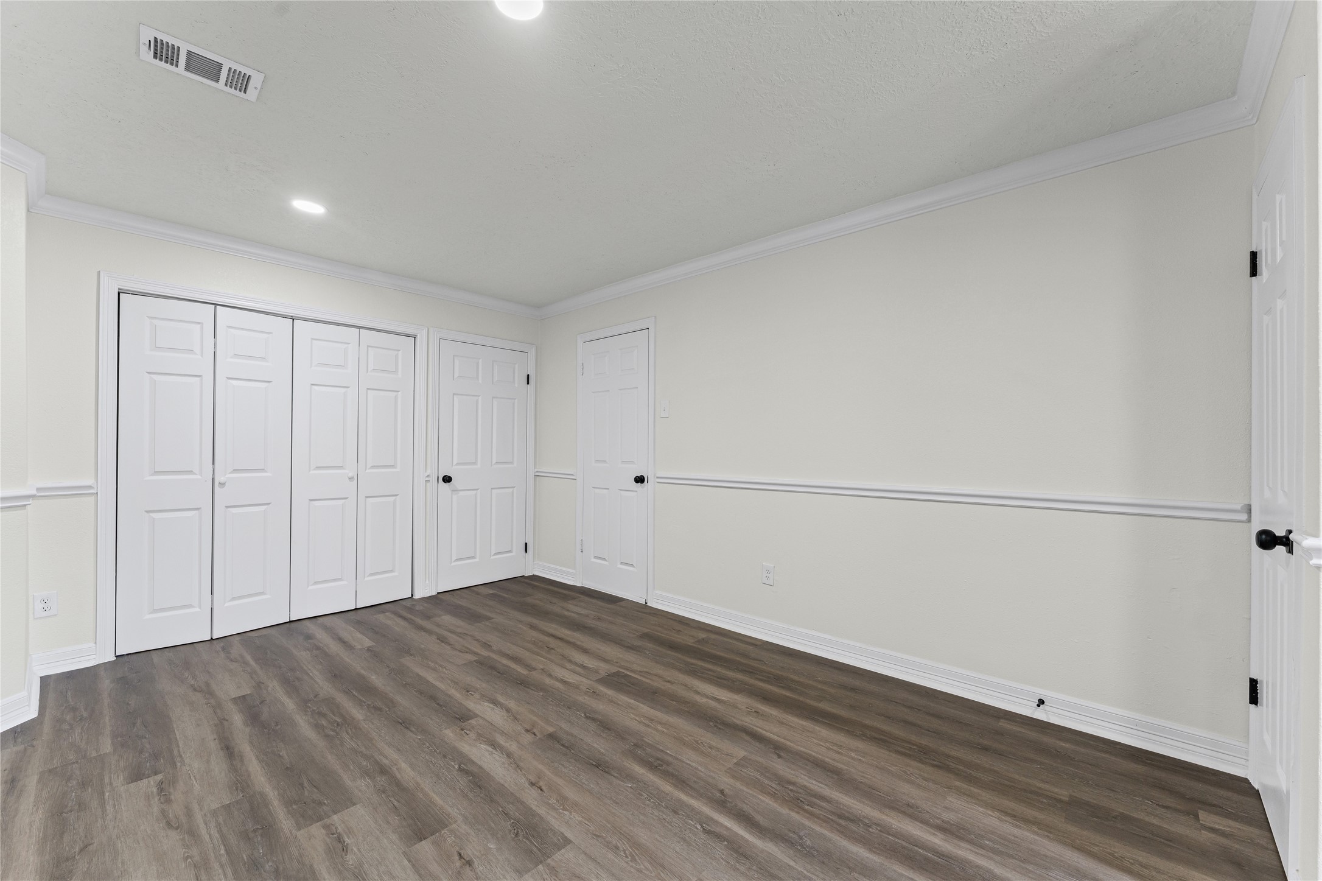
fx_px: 514
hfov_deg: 104.3
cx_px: 661
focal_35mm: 14
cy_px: 440
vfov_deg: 81.2
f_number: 8
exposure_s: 1/8
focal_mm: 14
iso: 320
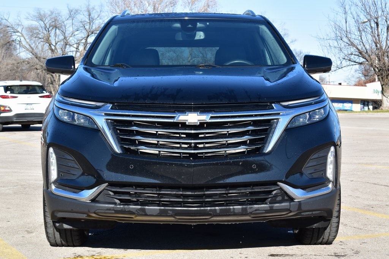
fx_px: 810
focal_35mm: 75
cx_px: 194
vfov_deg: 18.2
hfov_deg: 27.0
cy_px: 130
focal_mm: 50
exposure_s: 1/320
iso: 400
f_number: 10
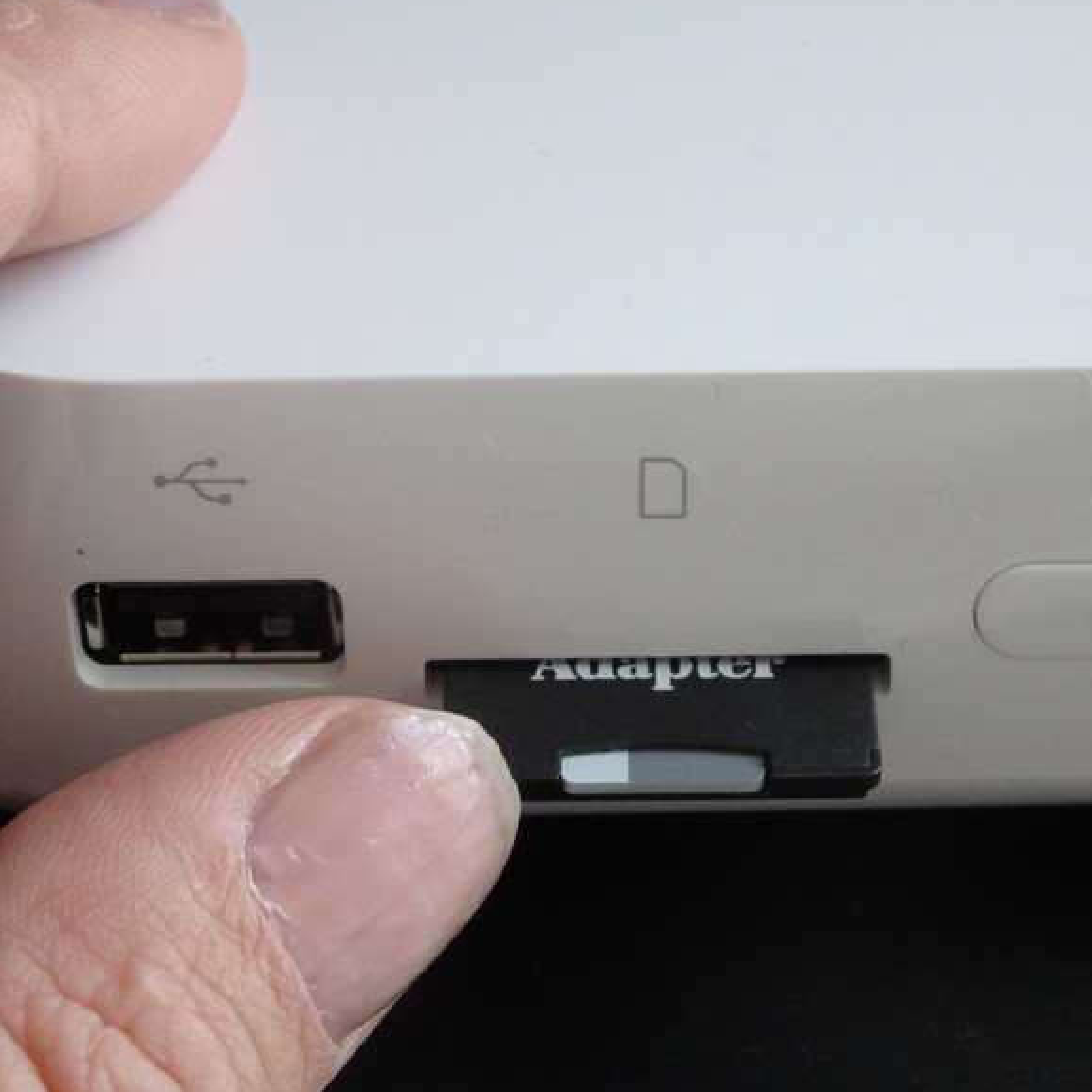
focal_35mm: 81
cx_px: 665
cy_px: 544
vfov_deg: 21.4
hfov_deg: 21.4
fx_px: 2891
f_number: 4.4
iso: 640
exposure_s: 1/60
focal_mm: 11.9
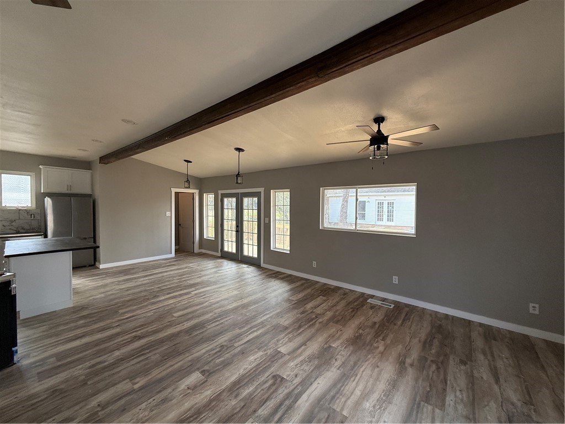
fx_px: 229
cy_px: 212
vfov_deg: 85.7
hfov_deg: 102.1
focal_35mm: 14
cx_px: 282
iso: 125
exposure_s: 1/99
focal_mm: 2.22
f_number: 2.2
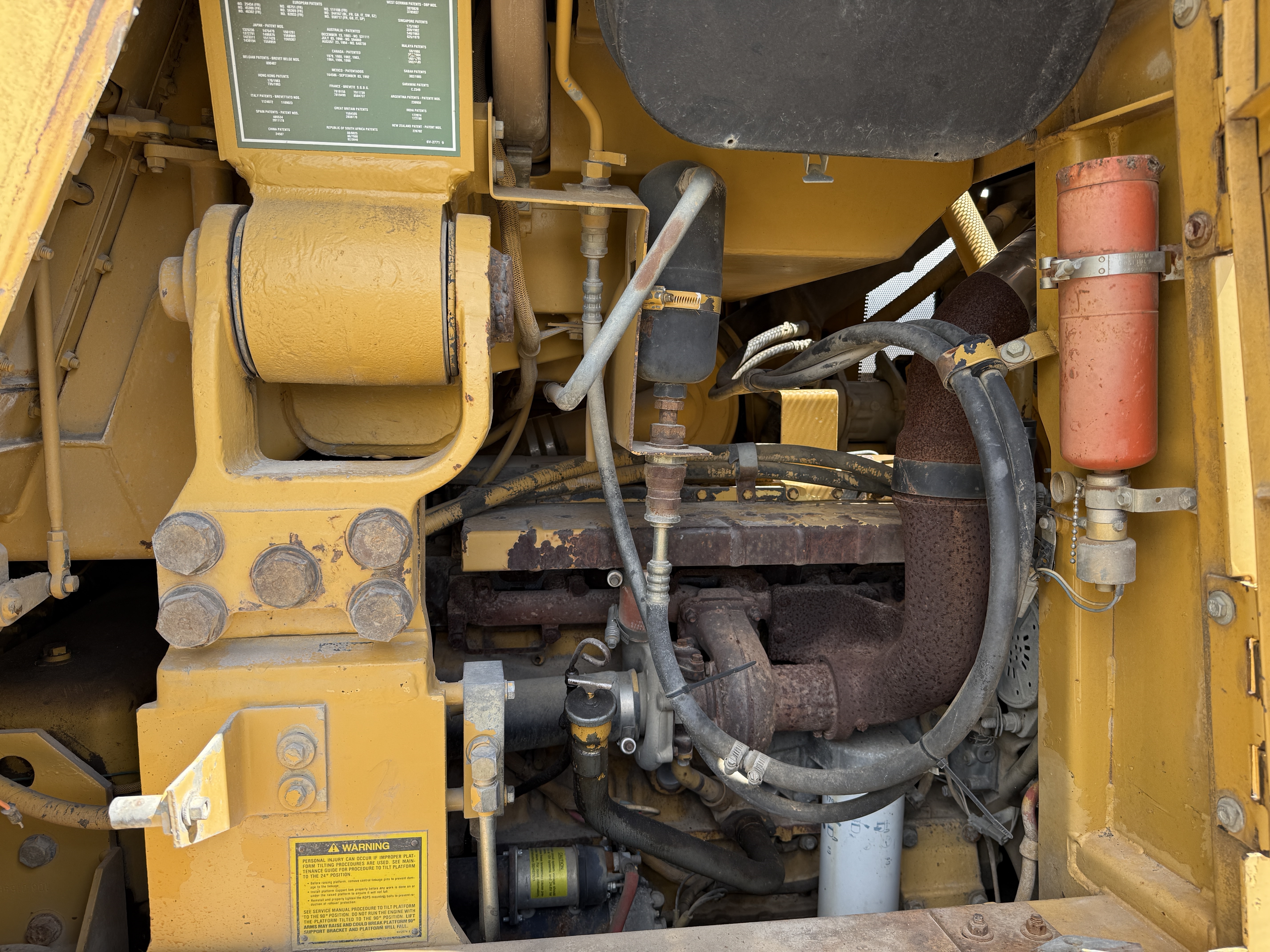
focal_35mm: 24
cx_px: 635
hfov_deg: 71.6
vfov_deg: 56.8
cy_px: 476
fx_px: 881
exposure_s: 1/448
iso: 80
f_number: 1.78
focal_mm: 6.76
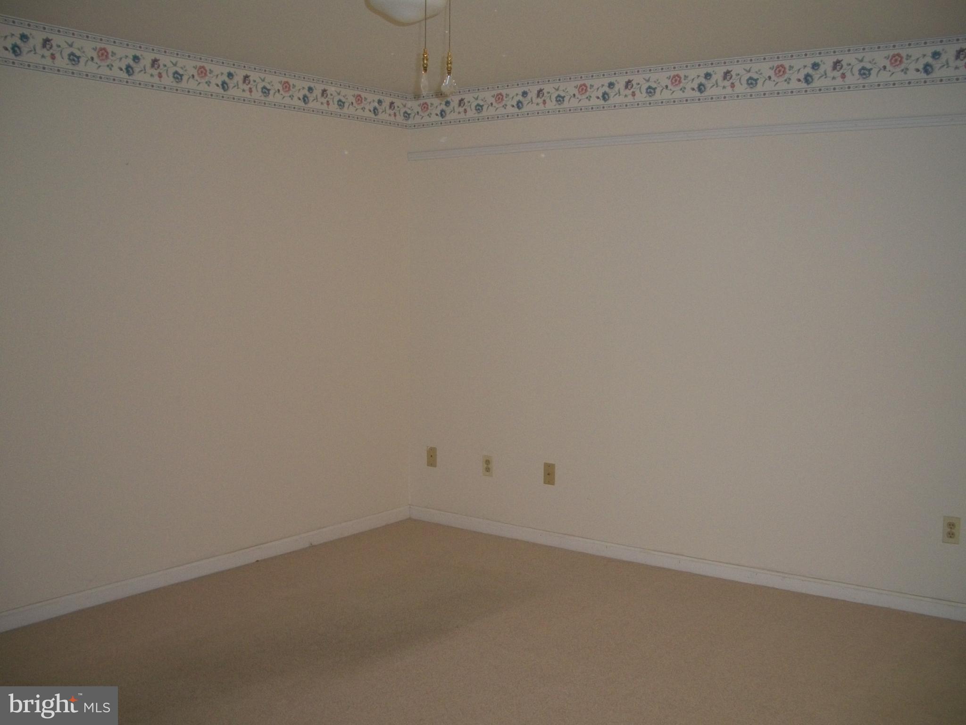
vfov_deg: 40.7
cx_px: 483
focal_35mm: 35
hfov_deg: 52.6
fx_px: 977
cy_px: 362
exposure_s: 1/30
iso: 160
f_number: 3.1
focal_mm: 6.3
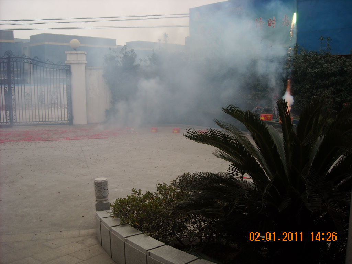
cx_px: 176
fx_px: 356
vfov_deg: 40.7
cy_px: 132
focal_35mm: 35
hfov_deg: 52.6
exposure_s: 1/209
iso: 64
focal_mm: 5.7
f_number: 2.8
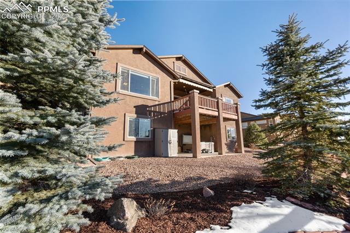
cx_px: 175
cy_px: 116
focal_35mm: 16
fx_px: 155
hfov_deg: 96.8
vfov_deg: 73.7
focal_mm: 16
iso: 800
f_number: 5.6
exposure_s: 1/750
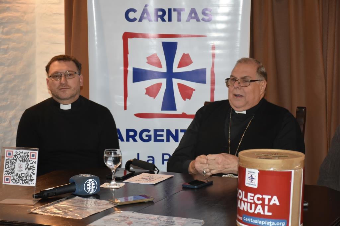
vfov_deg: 15.2
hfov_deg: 22.6
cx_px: 170
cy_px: 113
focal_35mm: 90
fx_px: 850
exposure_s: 1/60
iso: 1600
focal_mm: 60
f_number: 5.6
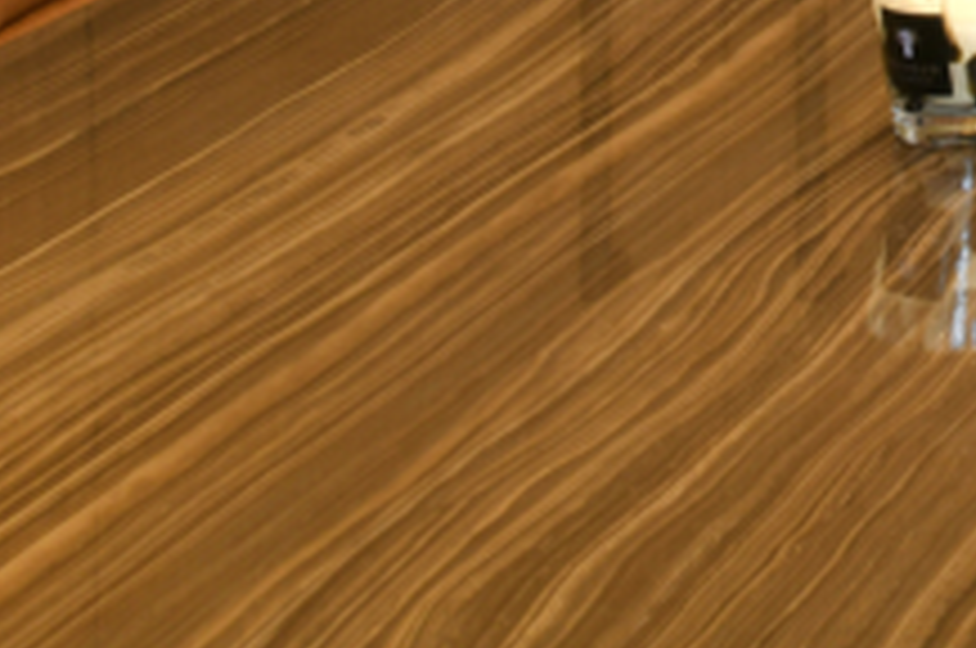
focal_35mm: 143
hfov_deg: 11.5
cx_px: 2429
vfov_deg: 8.7
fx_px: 3871
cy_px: -936
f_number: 11
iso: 100
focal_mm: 24
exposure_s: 1/1.6
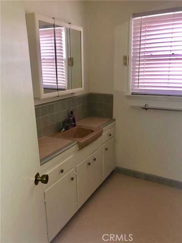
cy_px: 122
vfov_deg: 63.4
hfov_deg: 49.7
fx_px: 196
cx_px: 91
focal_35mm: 28
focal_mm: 4
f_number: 1.8
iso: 25
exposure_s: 1/19
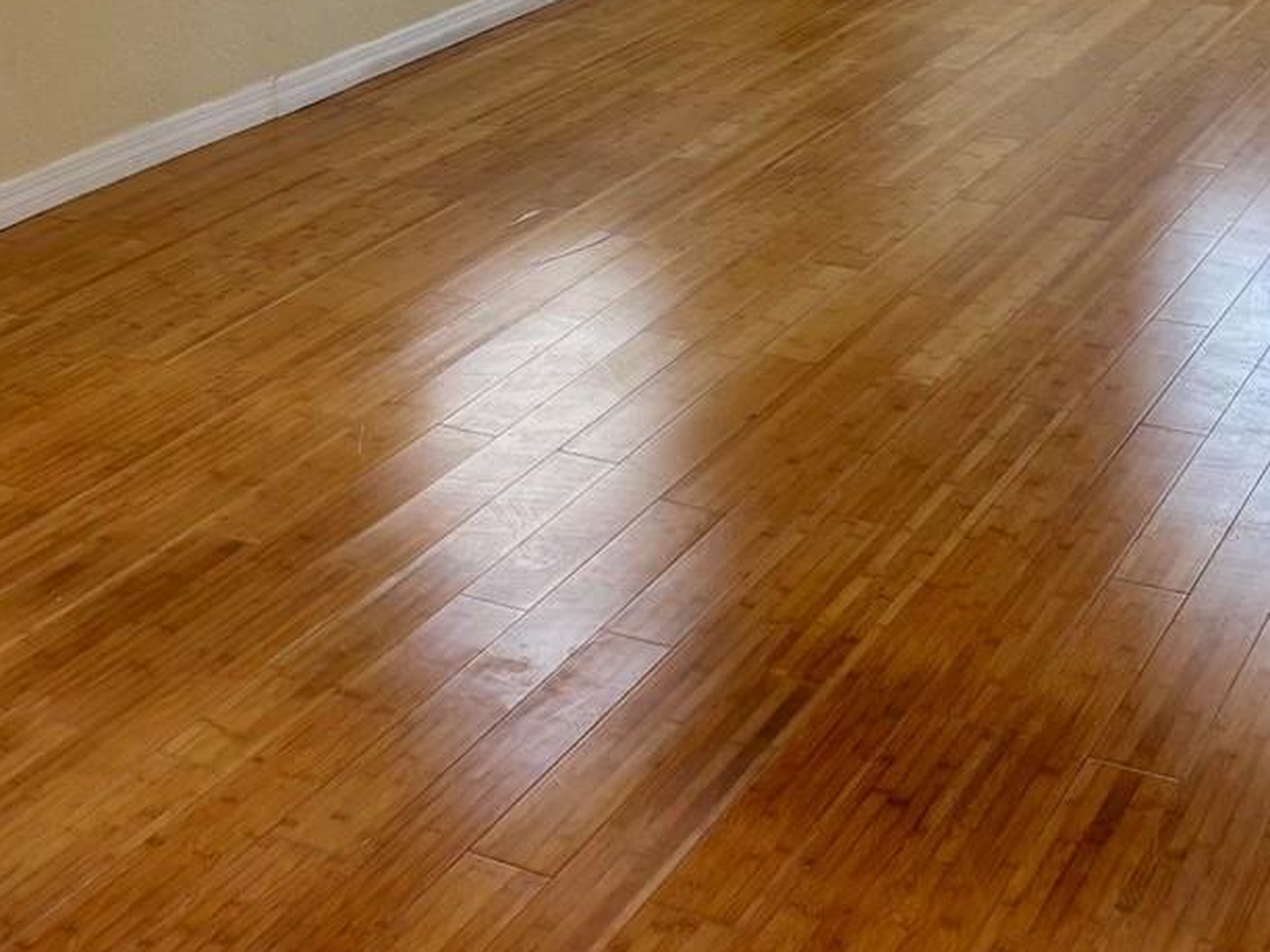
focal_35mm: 68
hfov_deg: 28.2
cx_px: 344
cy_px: -141
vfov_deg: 20.4
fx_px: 2495
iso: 64
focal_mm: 5.96
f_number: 1.6
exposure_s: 1/60
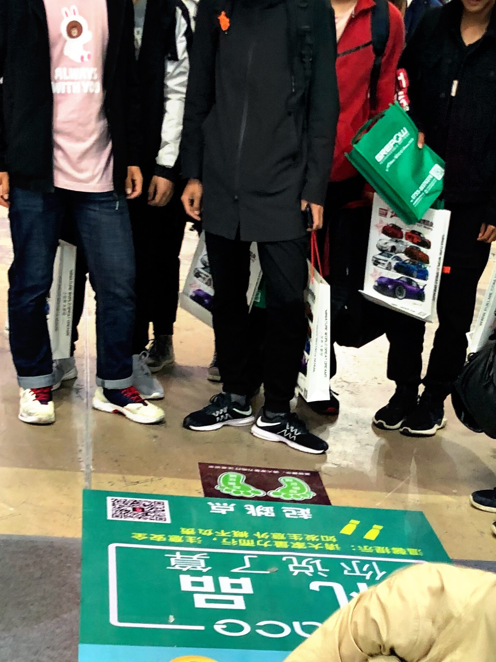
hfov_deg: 20.6
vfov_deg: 27.0
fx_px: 1356
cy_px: 508
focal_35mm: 71
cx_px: 362
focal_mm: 4
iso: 40
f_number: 1.8
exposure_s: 1/17
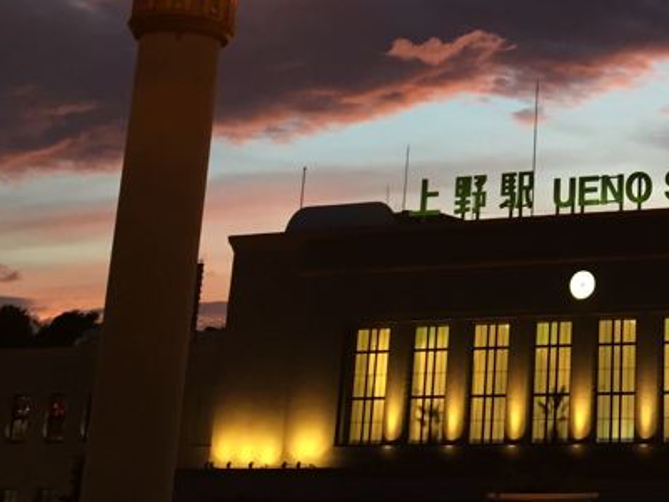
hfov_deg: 24.8
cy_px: -70
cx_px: 706
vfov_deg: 19.0
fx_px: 1431
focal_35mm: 74
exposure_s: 1/33
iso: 100
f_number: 2.2
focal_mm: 4.15
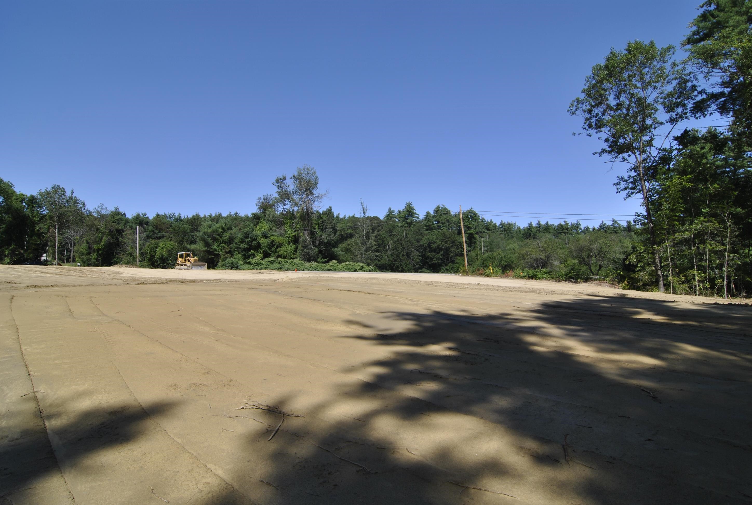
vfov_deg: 67.6
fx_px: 377
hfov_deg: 89.9
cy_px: 252
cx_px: 376
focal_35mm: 18
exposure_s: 1/200
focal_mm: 12
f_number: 7.1
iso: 100
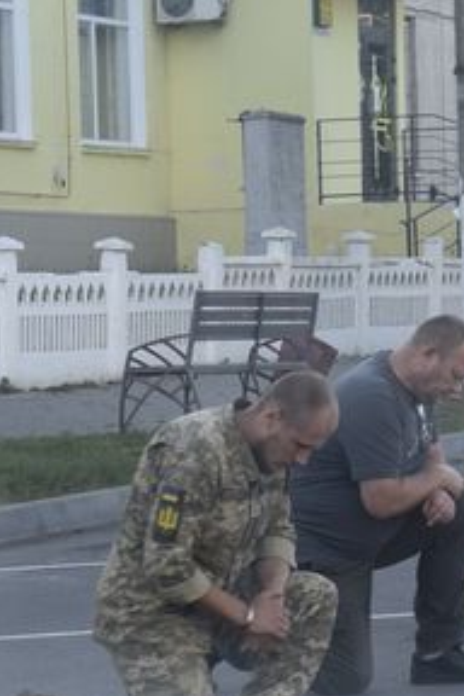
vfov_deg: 9.6
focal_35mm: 215
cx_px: 317
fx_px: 4162
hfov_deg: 6.4
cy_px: 332
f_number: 7.1
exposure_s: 1/200
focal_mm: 55
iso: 400
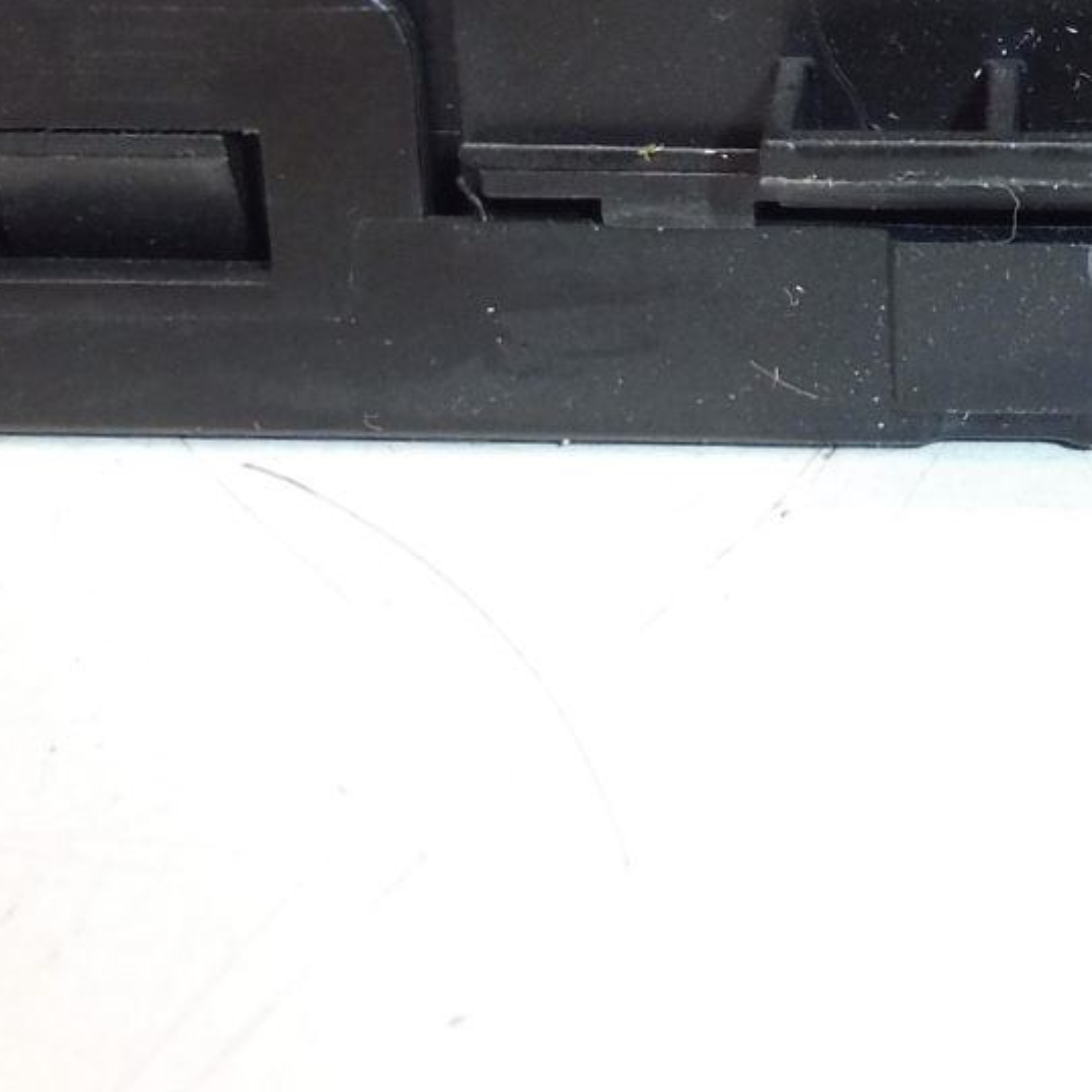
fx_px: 2891
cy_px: 51
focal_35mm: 81
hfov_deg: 20.7
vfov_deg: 20.8
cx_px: 1080
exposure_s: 1/60
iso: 200
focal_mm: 4.3
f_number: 3.5
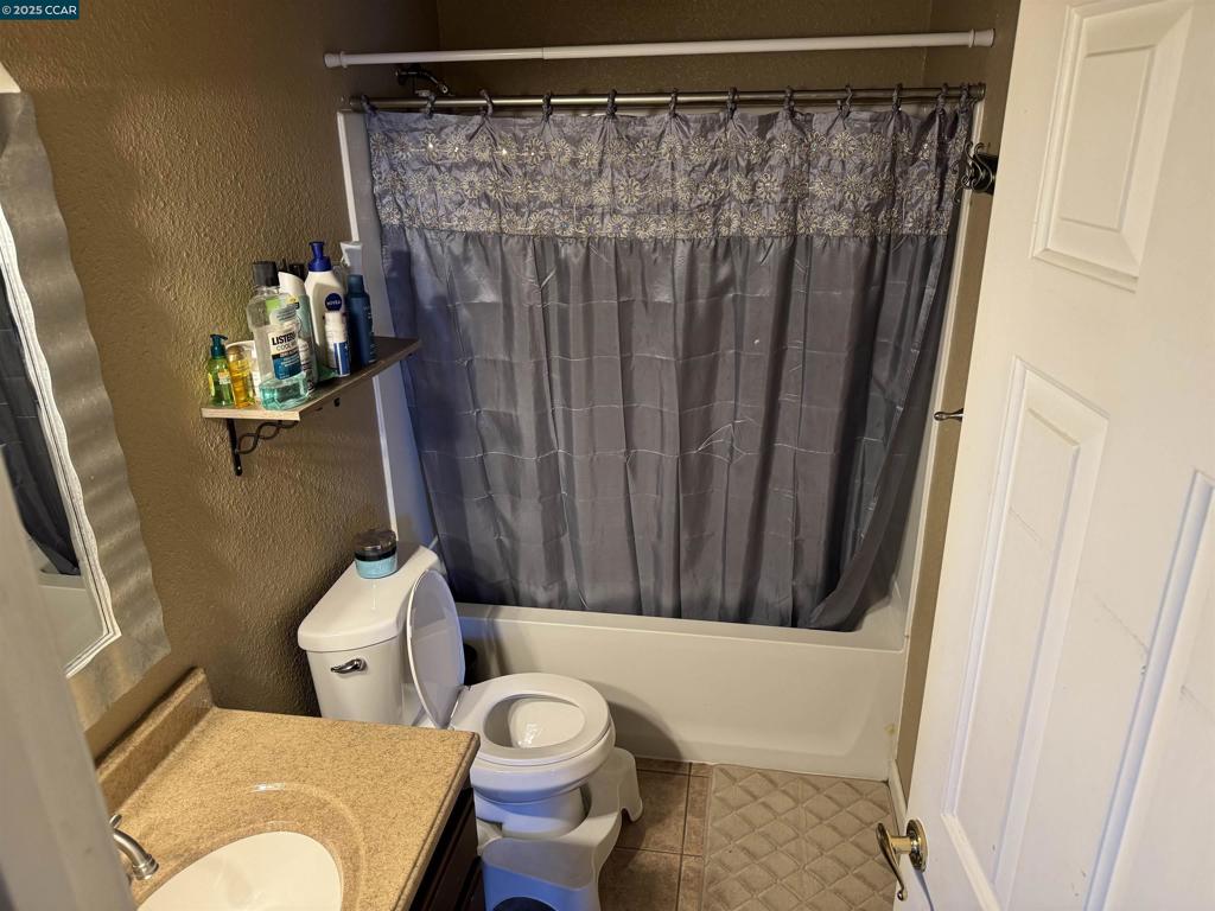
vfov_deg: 56.8
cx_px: 608
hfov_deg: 71.6
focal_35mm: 24
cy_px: 456
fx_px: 842
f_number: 1.78
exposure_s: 1/60
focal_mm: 6.76
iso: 200
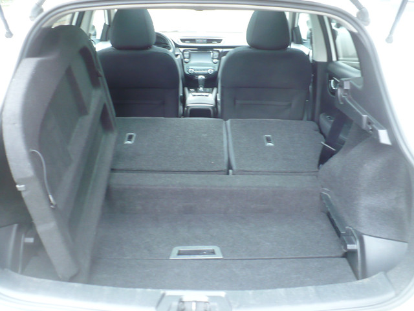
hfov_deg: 50.1
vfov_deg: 38.7
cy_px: 156
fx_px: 443
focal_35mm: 37
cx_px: 207
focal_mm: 6.1
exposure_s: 1/15
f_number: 2.8
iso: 200
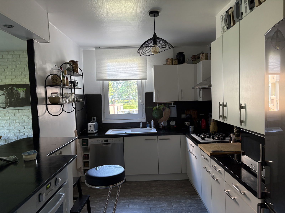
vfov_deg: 53.1
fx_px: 214
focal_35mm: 26
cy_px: 106
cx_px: 142
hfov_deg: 67.3
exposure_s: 1/60
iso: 160
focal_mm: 5.96
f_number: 1.6
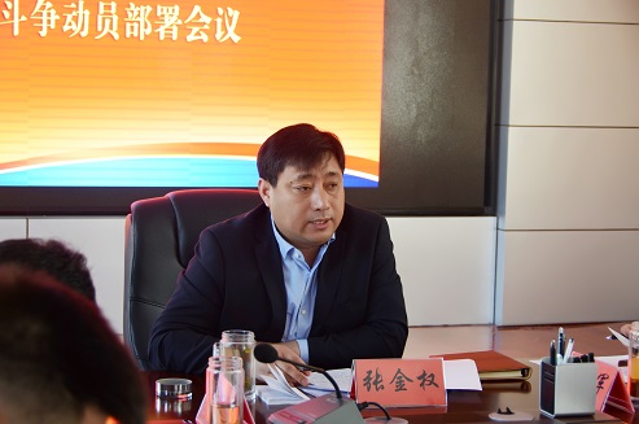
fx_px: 1489
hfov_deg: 24.2
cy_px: 212
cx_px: 320
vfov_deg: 16.2
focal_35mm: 84
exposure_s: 1/60
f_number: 5.6
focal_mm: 56
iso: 500
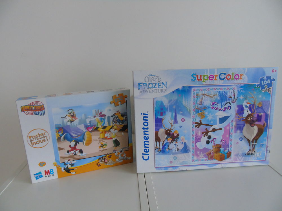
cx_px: 141
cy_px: 106
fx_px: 204
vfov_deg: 54.9
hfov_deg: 69.4
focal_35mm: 25
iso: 400
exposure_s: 1/30
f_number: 3.4
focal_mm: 4.4
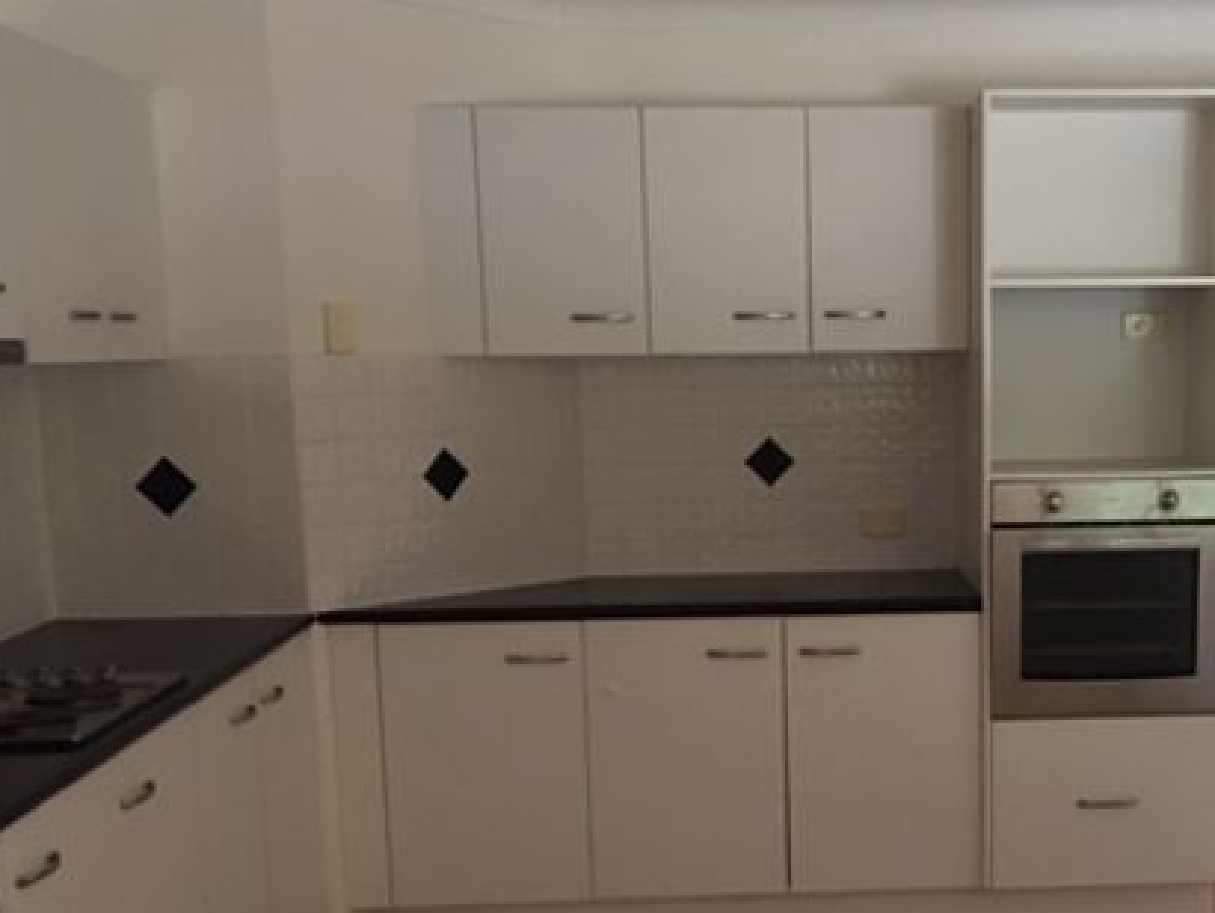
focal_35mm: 52
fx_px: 1826
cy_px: 703
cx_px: 883
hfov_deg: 36.1
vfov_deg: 27.6
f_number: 2.2
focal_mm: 4.15
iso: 100
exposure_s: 1/17
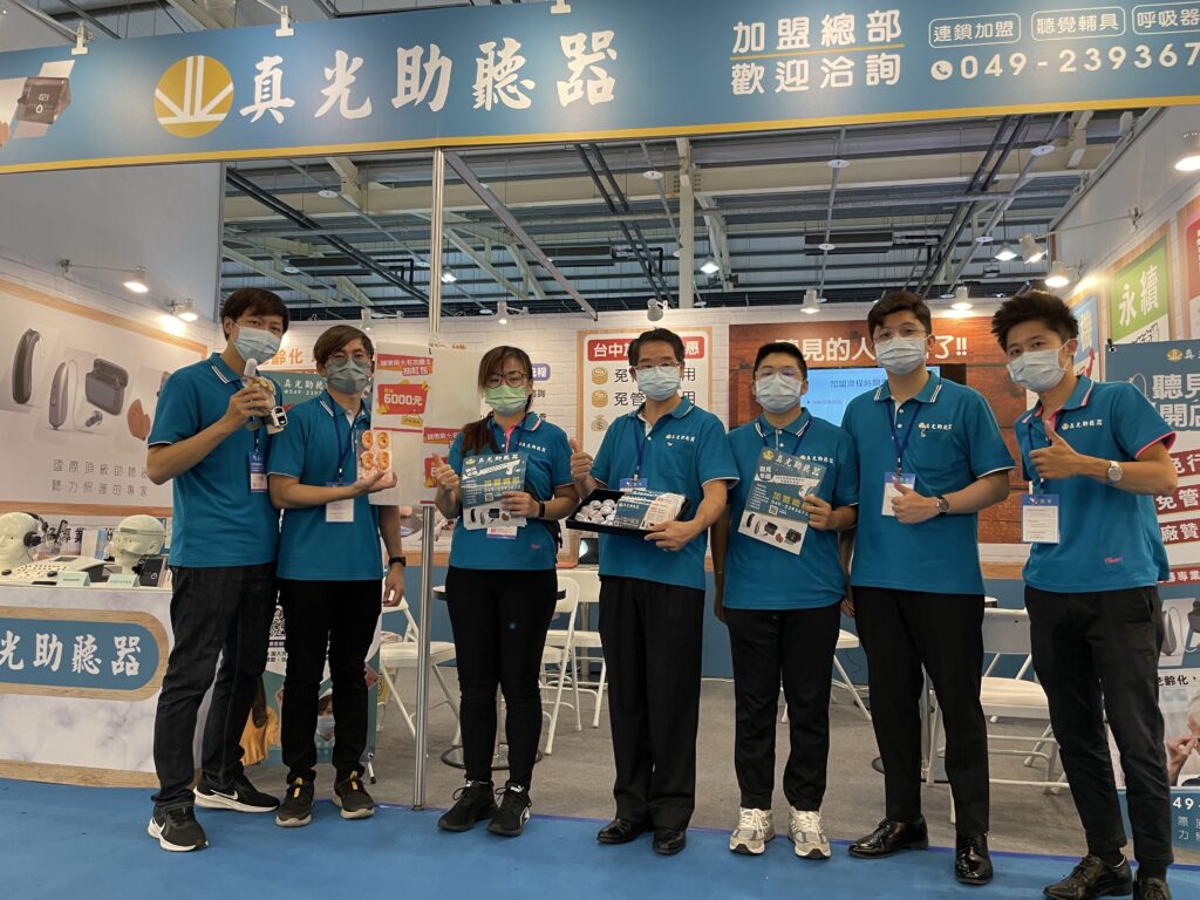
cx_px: 600
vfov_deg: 53.1
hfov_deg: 67.3
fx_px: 901
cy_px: 450
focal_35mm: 26
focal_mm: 4.2
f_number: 1.6
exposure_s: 1/60
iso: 100
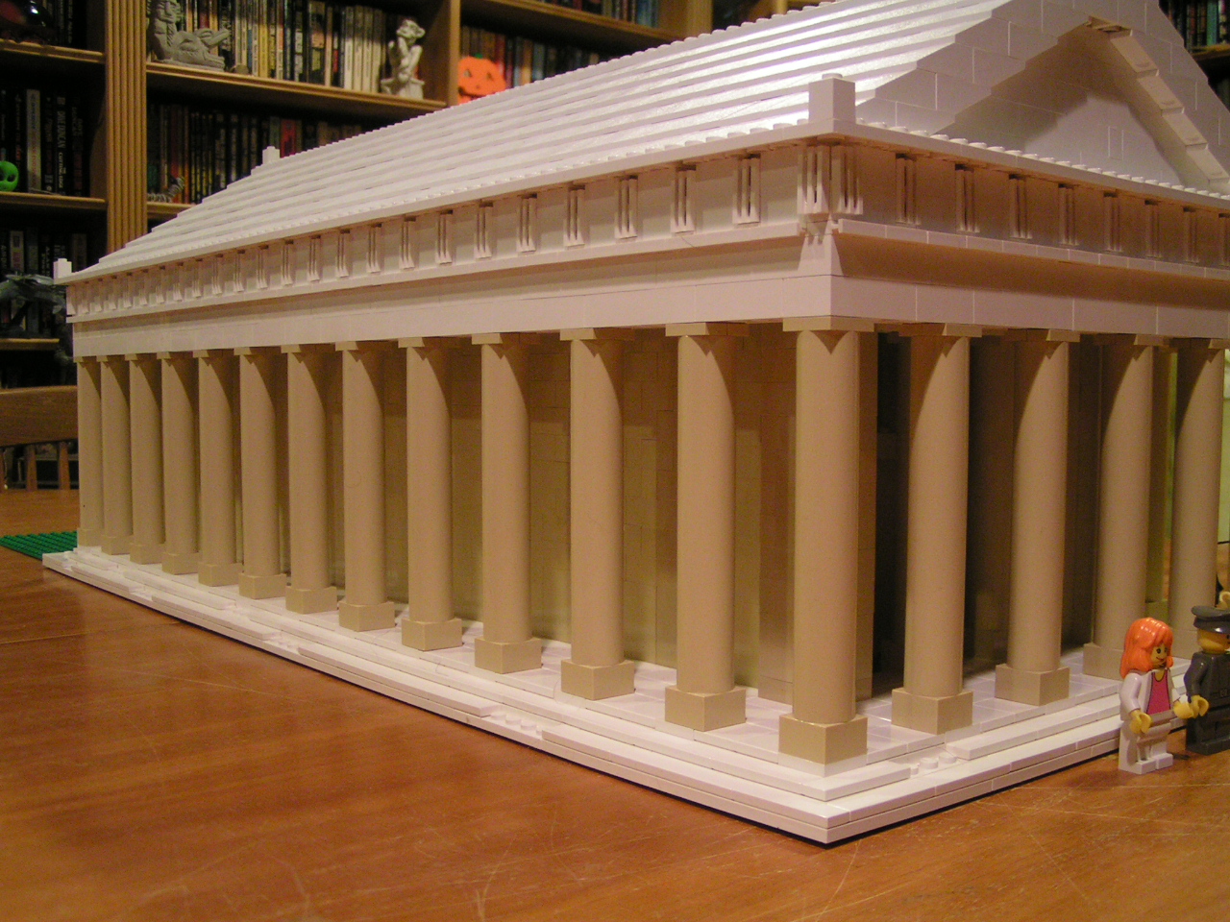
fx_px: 1350
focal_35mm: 38
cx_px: 615
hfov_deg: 49.0
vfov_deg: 37.7
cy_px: 461
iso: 200
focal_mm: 5.8
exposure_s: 1/15
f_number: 2.8
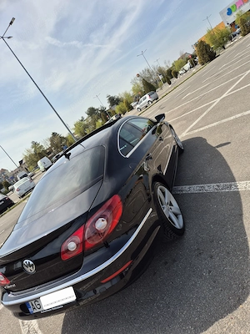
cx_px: 125
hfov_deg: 58.9
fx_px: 221
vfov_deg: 73.9
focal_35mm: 23
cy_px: 167
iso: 25
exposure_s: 1/2000
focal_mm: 5.4
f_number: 1.8
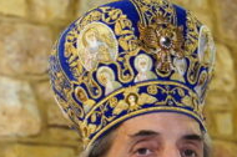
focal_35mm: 178
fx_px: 1170
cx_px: 96
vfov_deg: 7.5
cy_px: 252
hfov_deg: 11.6
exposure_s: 1/80
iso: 2500
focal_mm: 30
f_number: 3.2
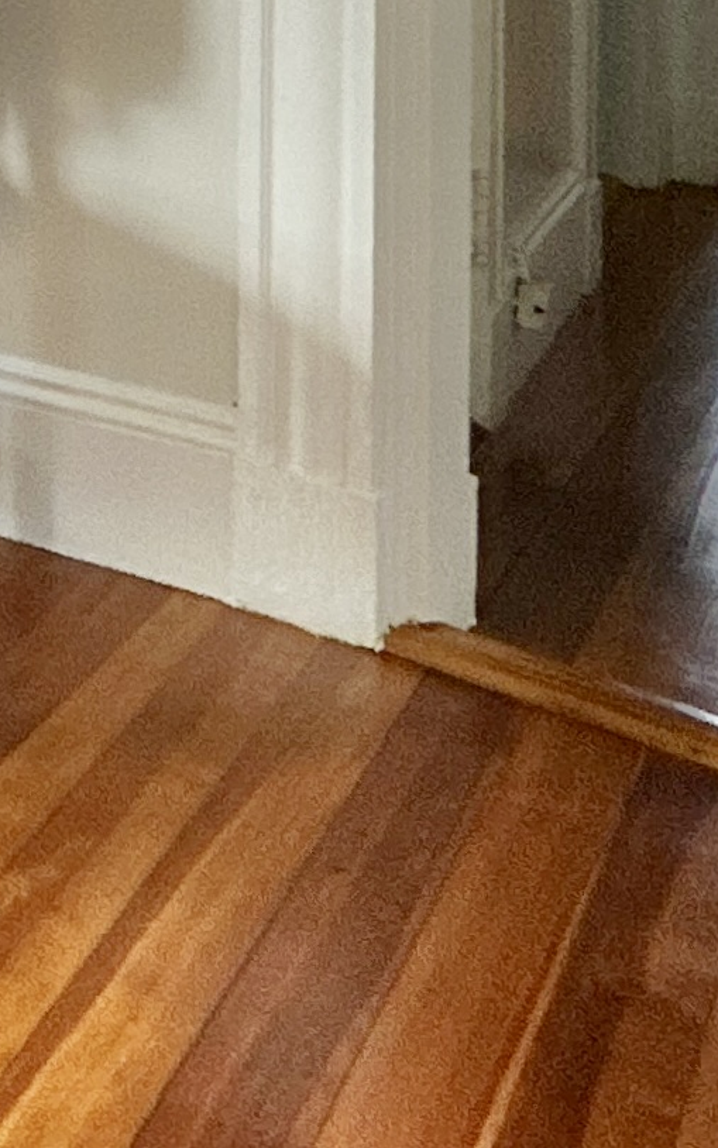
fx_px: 2222
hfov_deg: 11.0
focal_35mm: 71
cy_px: -425
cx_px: -1483
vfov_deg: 24.5
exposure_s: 1/120
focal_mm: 2.22
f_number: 2.2
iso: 125
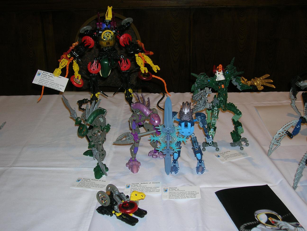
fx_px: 408
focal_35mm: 46
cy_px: 116
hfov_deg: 41.2
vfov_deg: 31.5
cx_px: 154
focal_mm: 7.7
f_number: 3.2
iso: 50
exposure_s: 1/60.1
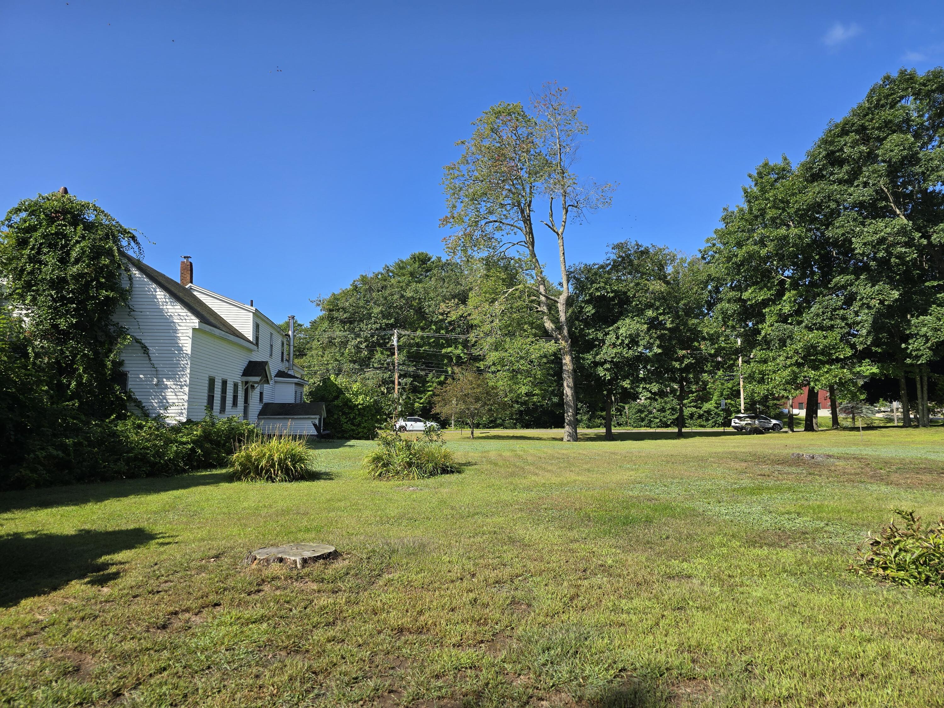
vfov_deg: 58.9
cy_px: 354
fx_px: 627
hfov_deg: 73.9
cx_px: 472
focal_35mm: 23
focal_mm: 6.3
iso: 12
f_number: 1.7
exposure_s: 1/664
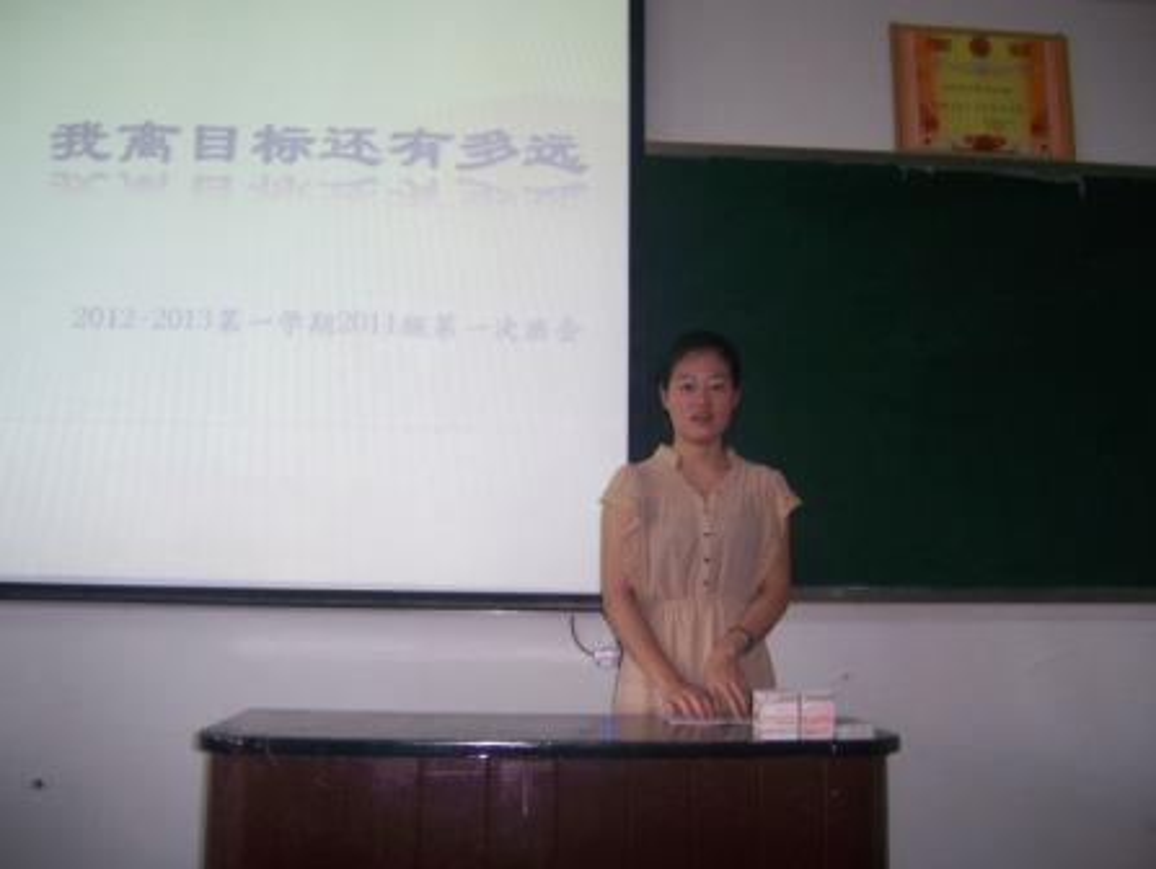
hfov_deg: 51.3
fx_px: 1203
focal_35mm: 36
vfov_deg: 39.7
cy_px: 434
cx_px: 578
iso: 125
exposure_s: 1/60
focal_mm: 6
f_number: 2.8
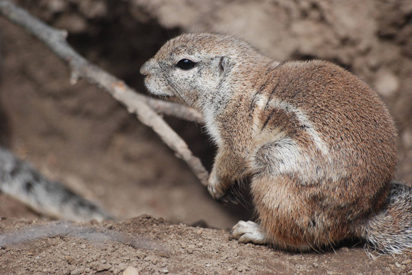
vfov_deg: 3.1
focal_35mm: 450
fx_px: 5156
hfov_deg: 4.6
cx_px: 206
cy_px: 138
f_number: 5.6
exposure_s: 1/1250
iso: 1000
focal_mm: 300
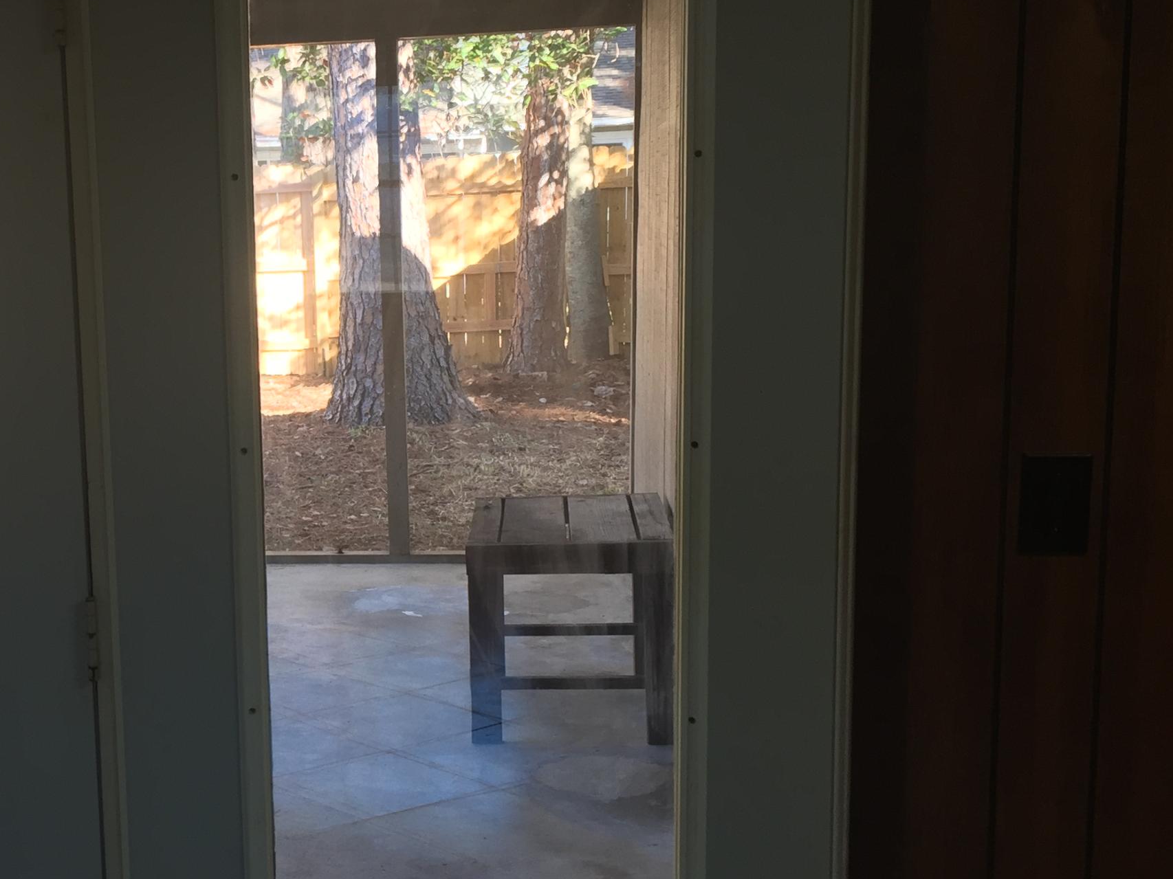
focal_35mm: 51
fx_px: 1728
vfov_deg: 28.5
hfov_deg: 35.6
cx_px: 151
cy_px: 498
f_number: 2.2
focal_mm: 4.15
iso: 40
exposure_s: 1/40
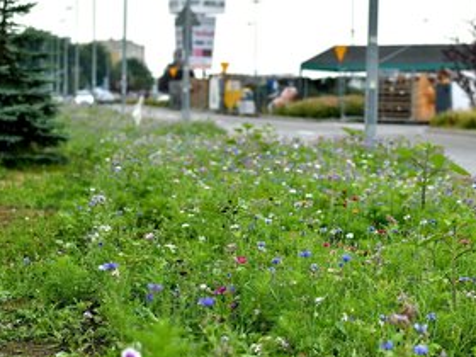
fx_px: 1416
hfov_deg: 19.0
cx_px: 303
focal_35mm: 103
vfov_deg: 14.4
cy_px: 144
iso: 100
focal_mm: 50
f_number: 2.8
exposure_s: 1/2500
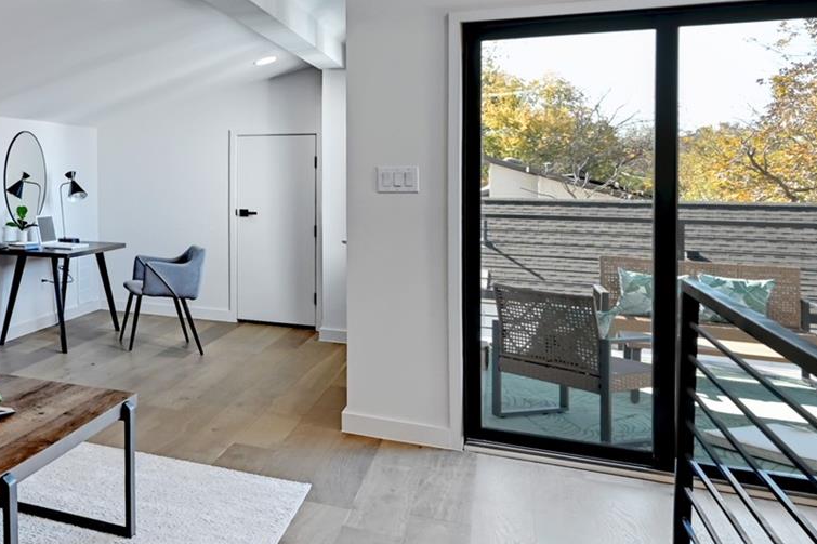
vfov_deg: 34.8
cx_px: -154
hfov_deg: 38.3
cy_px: 201
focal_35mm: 38
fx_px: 862
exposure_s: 1/8
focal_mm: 14
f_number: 10
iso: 400
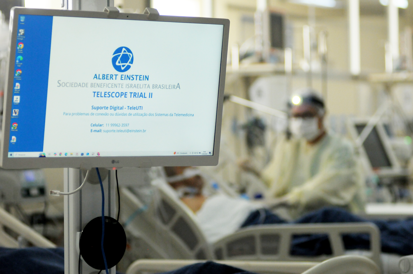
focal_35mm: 120
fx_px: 1375
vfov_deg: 11.4
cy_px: 137
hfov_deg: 17.1
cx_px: 206
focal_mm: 80
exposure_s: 1/800
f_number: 2.8
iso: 1250
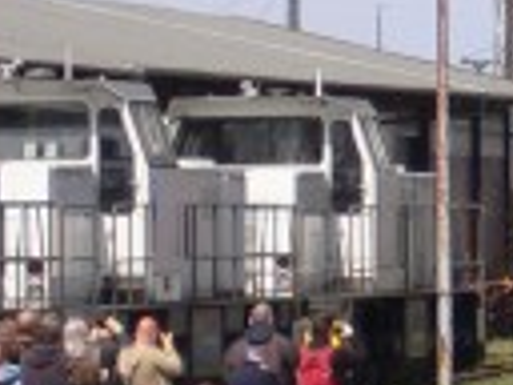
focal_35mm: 572
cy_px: -138
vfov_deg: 2.6
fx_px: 8477
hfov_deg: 3.4
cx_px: 1134
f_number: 5
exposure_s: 1/500
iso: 100
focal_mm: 17.4
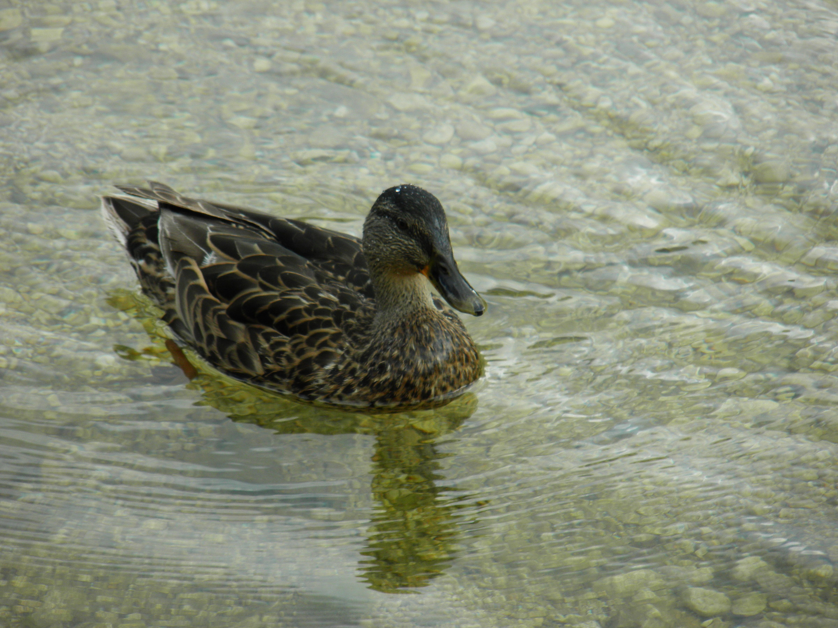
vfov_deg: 3.2
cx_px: 419
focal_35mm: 465
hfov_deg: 4.3
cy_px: 314
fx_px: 11255
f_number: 4.6
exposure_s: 1/125
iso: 64
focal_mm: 83.4
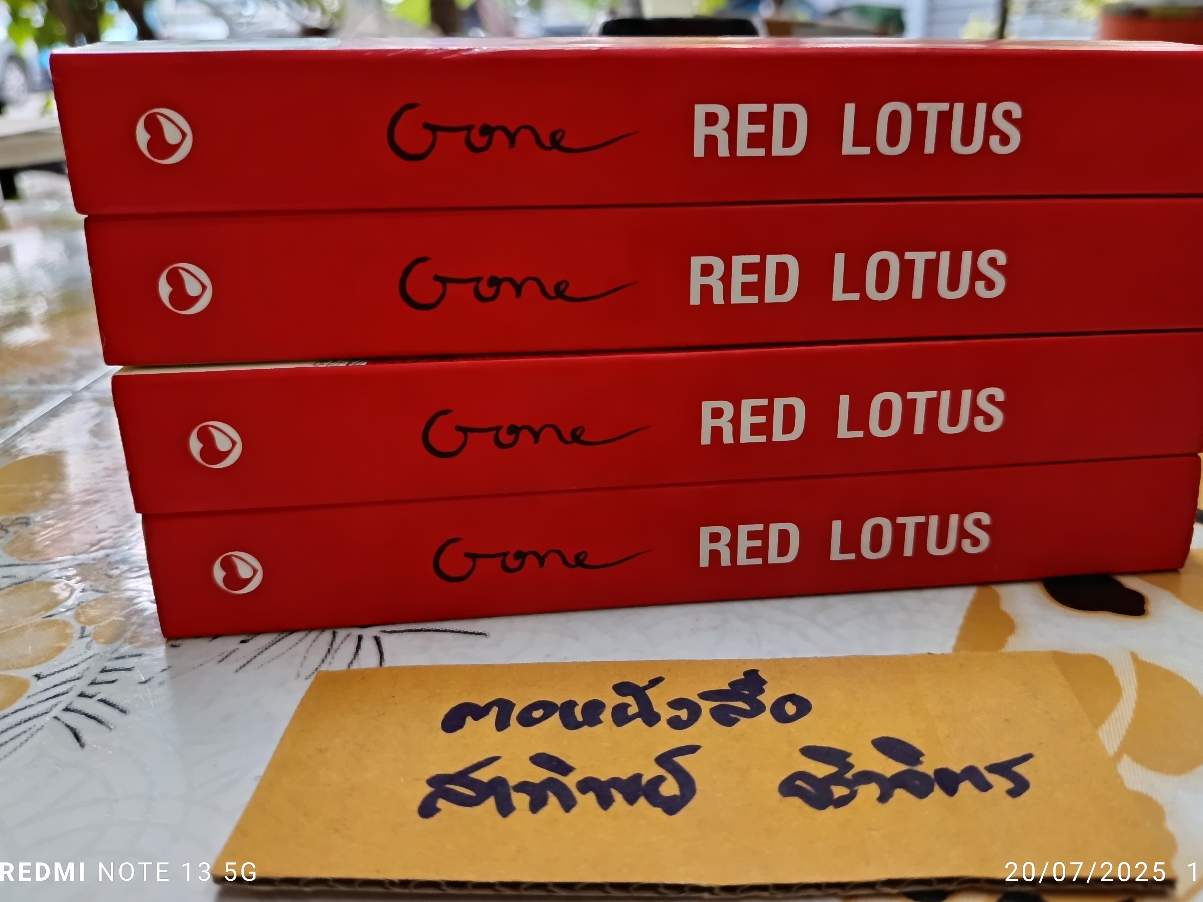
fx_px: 938
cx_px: 630
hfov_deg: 65.3
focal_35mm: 27
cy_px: 416
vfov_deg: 51.3
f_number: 1.7
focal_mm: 5.31
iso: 1196
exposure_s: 1/33.3
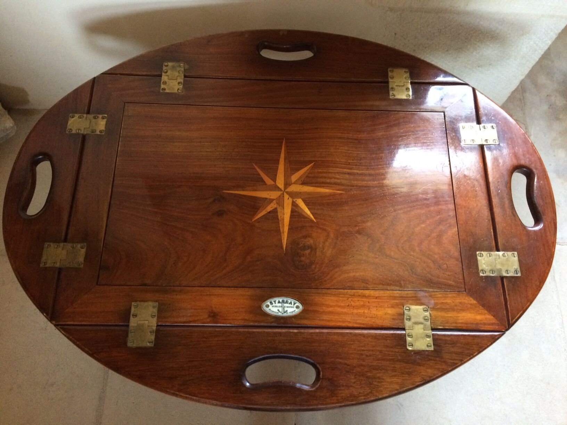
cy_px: 212
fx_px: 475
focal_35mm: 29
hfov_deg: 61.7
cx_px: 284
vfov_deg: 48.2
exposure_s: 1/17
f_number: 2.2
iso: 320
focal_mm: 4.15
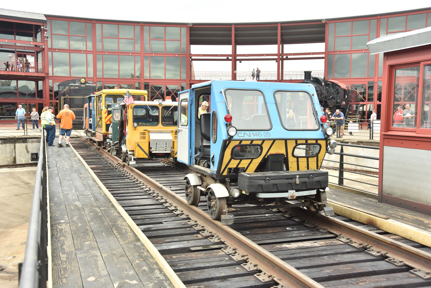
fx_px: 455
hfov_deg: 50.7
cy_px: 144
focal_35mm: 38
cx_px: 216
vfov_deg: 35.1
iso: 800
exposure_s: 1/500
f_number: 8
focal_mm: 38
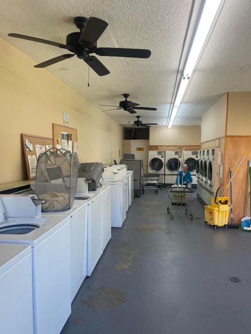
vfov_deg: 69.4
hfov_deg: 54.9
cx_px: 126
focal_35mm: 25
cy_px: 167
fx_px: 242
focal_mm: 5.1
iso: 50
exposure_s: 1/129
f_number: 1.6
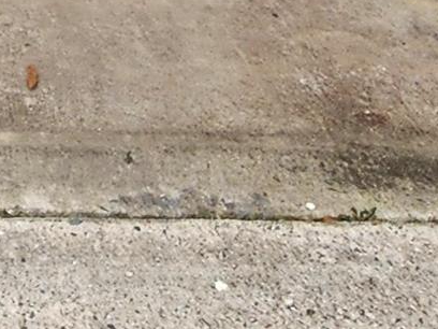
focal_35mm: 98
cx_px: -193
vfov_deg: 9.8
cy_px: -753
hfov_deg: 18.1
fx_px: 1240
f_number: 2.2
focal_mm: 2.2
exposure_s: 1/120
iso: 80
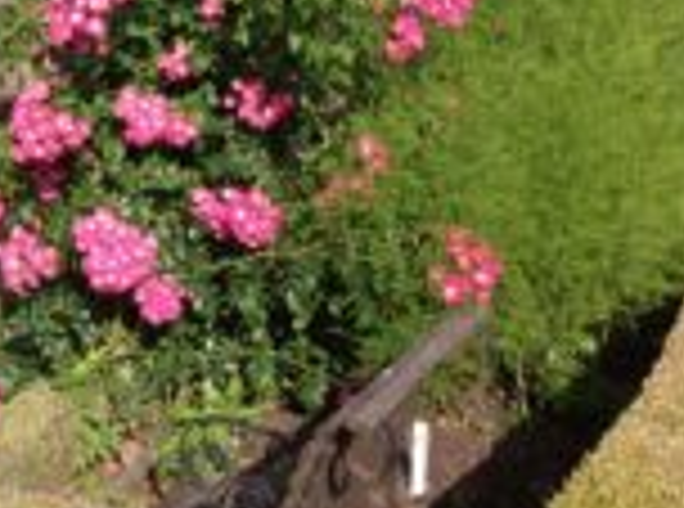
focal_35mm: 105
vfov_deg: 13.7
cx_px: -331
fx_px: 2068
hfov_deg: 17.0
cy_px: -54
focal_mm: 4.28
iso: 50
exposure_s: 1/1163
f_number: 2.4
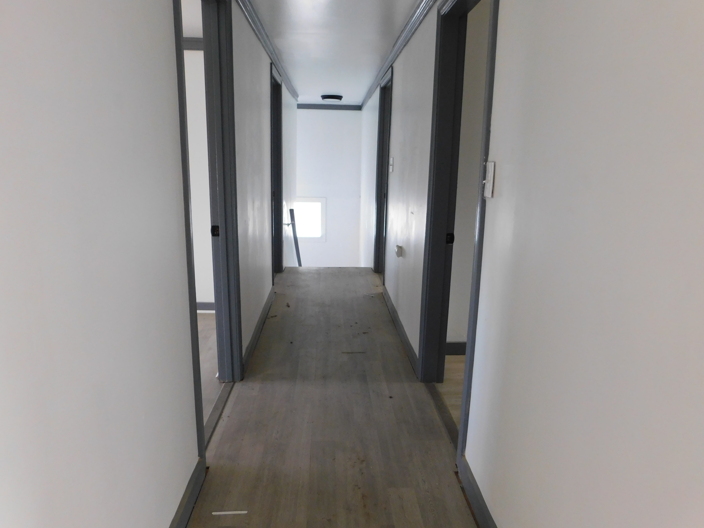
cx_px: 352
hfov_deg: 73.9
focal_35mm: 23
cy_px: 264
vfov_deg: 58.9
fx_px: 468
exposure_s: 1/30
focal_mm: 4
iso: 280
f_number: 3
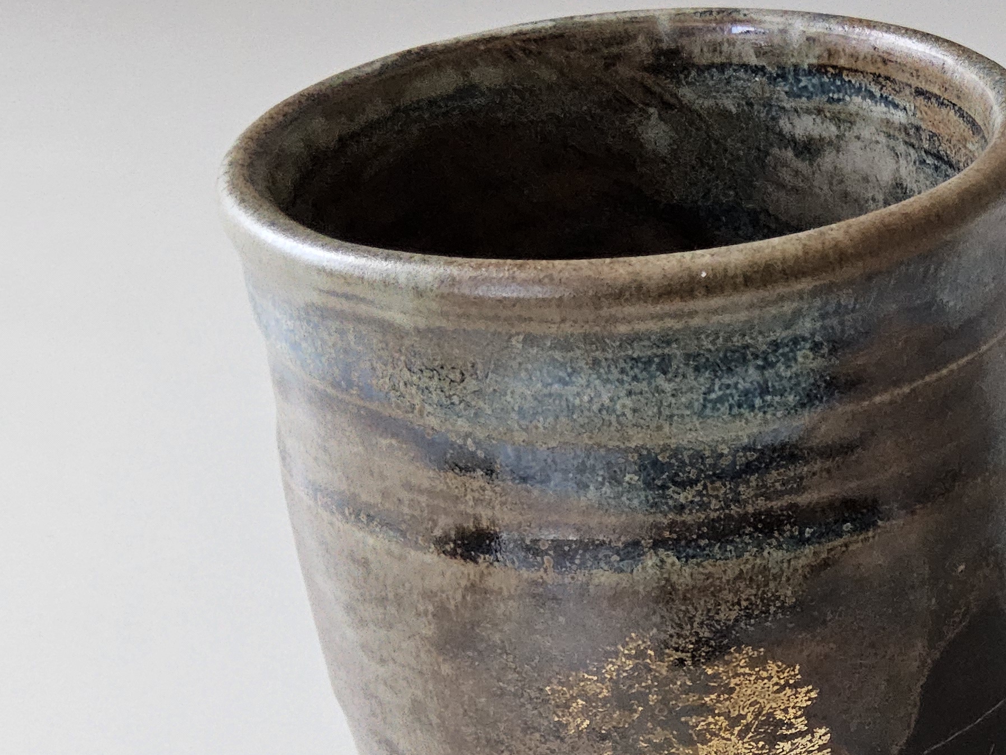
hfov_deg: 32.4
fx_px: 1541
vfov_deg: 27.1
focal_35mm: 53
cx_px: 1069
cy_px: 587
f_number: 2
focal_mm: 3.08
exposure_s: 1/120
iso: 500
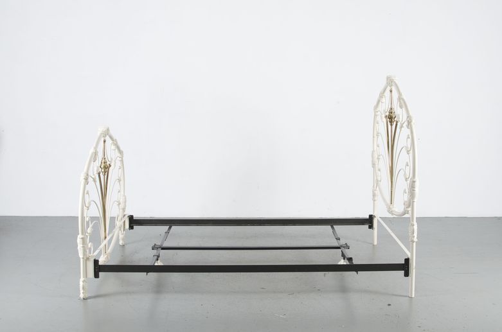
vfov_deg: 25.6
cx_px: 251
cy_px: 166
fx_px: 730
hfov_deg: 37.9
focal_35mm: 52
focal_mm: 35
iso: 100
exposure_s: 1/125
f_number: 6.3
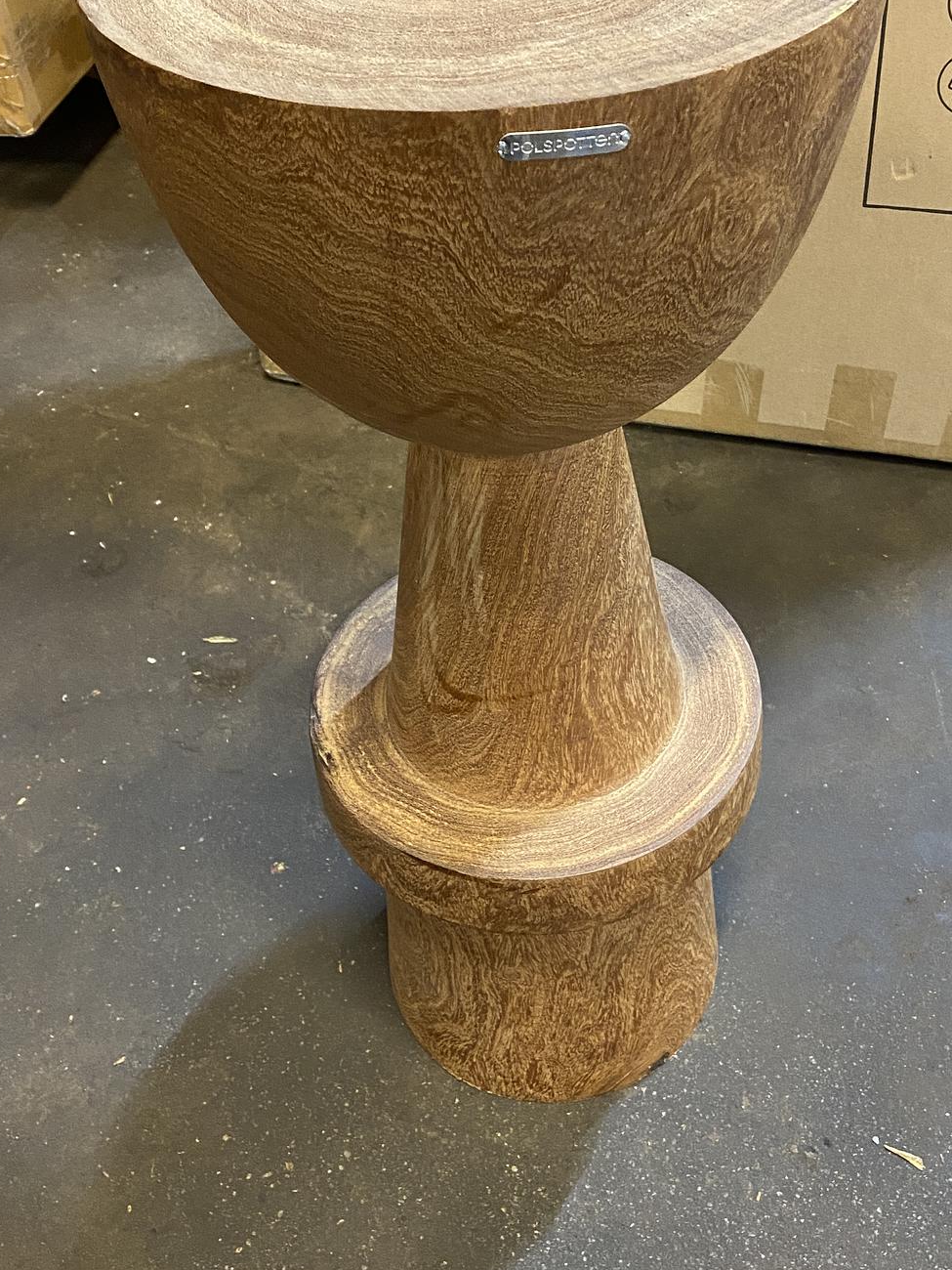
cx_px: 529
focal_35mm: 40
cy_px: 536
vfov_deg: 46.6
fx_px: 1467
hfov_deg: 35.9
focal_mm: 4.25
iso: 500
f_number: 1.8
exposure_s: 1/50
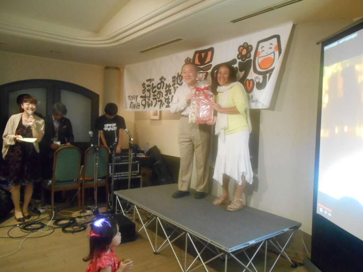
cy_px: 136
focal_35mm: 26
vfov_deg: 53.1
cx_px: 182
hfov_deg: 67.3
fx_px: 273
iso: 800
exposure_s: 1/13
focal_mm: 4.7
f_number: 3.4
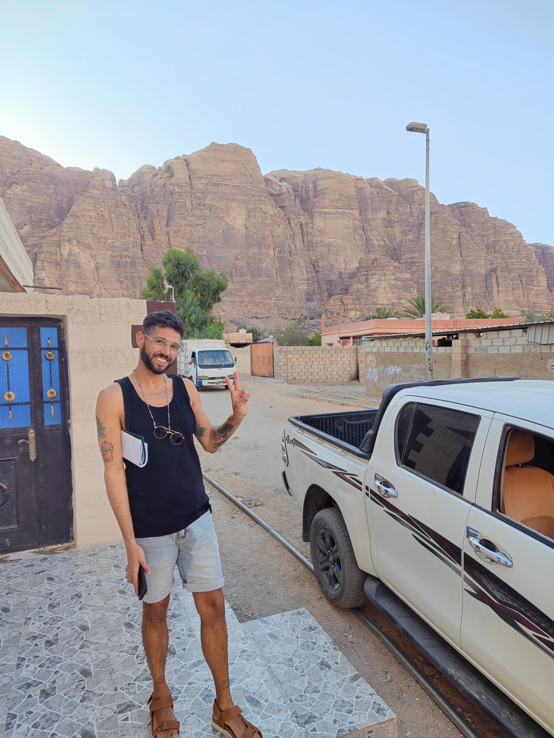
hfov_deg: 58.9
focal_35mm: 23
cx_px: 277
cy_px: 369
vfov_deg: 73.9
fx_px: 491
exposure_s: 1/344
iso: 50
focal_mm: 5.4
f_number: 1.8
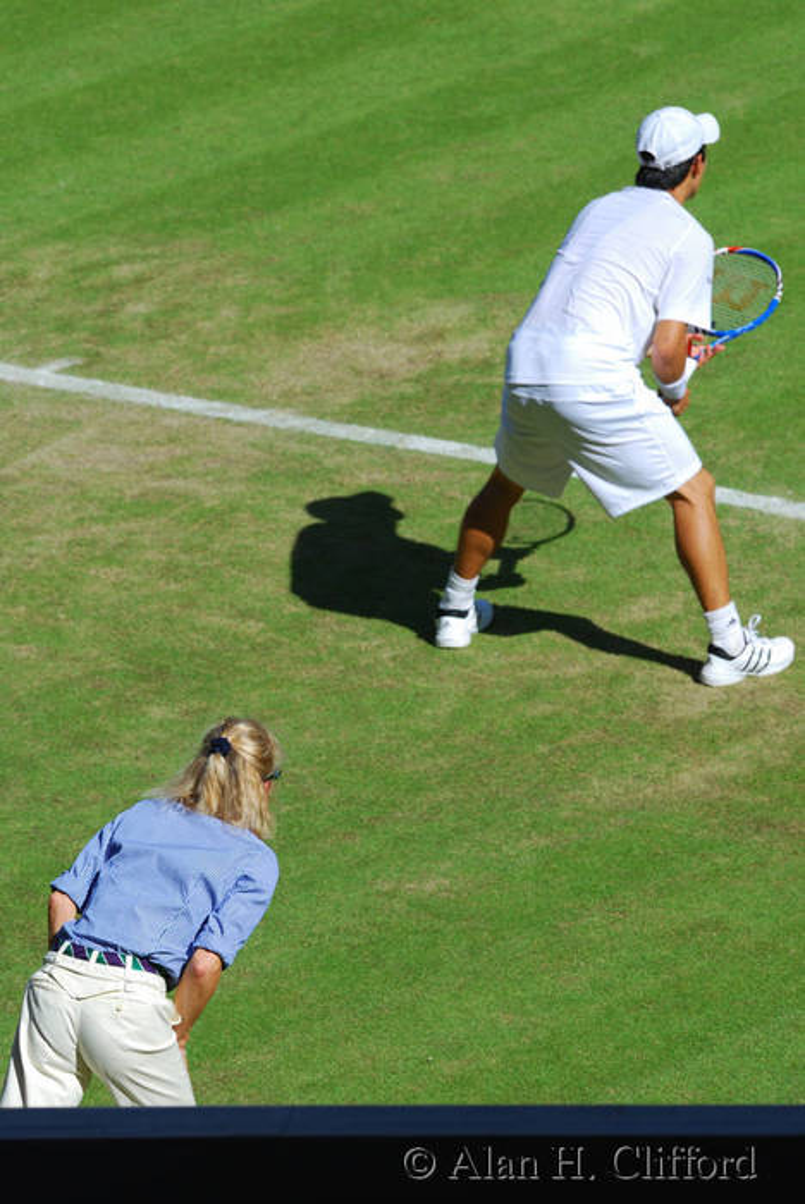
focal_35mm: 375
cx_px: 402
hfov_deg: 3.7
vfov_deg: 5.5
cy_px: 602
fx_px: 12552
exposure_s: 1/400
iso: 100
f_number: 7.1
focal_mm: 250
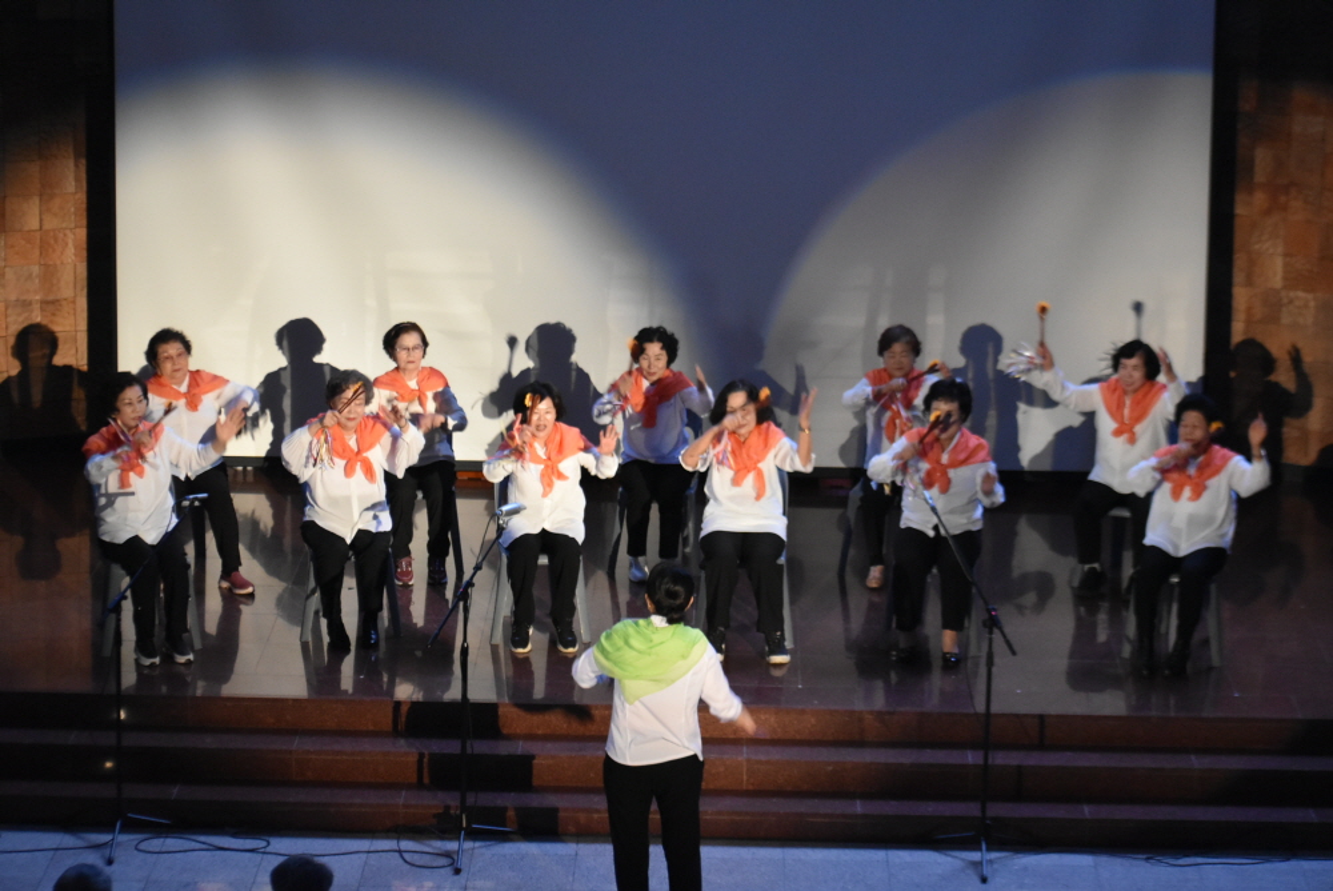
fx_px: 3890
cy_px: 446
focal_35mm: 105
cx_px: 666
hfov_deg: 19.4
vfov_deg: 13.1
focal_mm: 70
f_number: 4.5
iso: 2800
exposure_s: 1/60
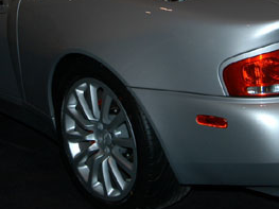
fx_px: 717
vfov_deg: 16.2
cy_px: -4
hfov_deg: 22.0
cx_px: 155
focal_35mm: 89
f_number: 5
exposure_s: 1/60
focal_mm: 24
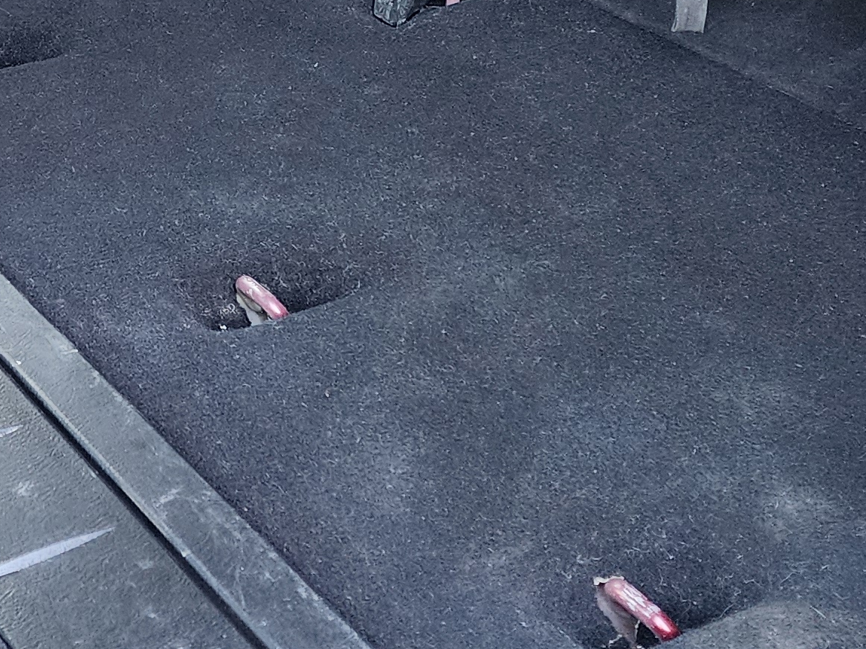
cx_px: -35
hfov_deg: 23.5
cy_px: 129
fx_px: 1976
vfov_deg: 18.5
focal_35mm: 79
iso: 640
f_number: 1.8
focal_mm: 6.4
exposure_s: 1/120
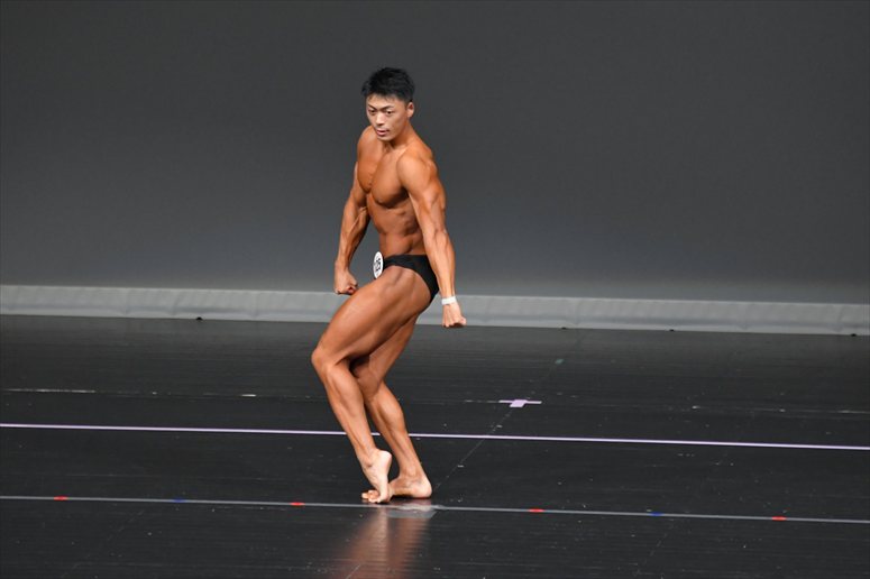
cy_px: 290
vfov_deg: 4.4
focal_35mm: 315
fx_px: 7609
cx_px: 435
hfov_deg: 6.5
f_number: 5.6
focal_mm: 210
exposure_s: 1/400
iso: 4000
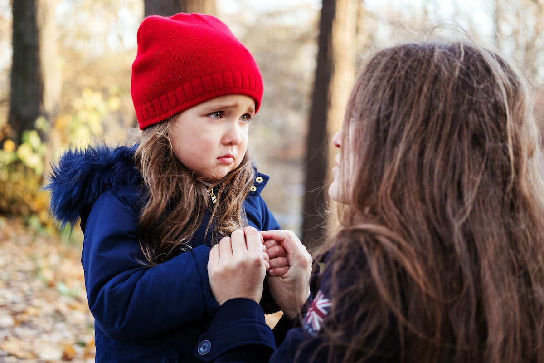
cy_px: 182
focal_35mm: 53
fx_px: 801
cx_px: 272
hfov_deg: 37.5
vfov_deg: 25.5
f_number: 2
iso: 640
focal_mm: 35
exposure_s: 1/250
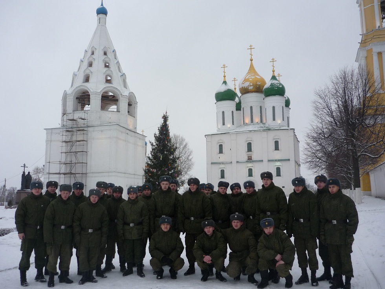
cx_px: 192
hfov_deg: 55.4
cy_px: 144
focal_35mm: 33
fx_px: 367
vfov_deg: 42.9
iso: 100
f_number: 2.8
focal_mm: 5.5
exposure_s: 1/320
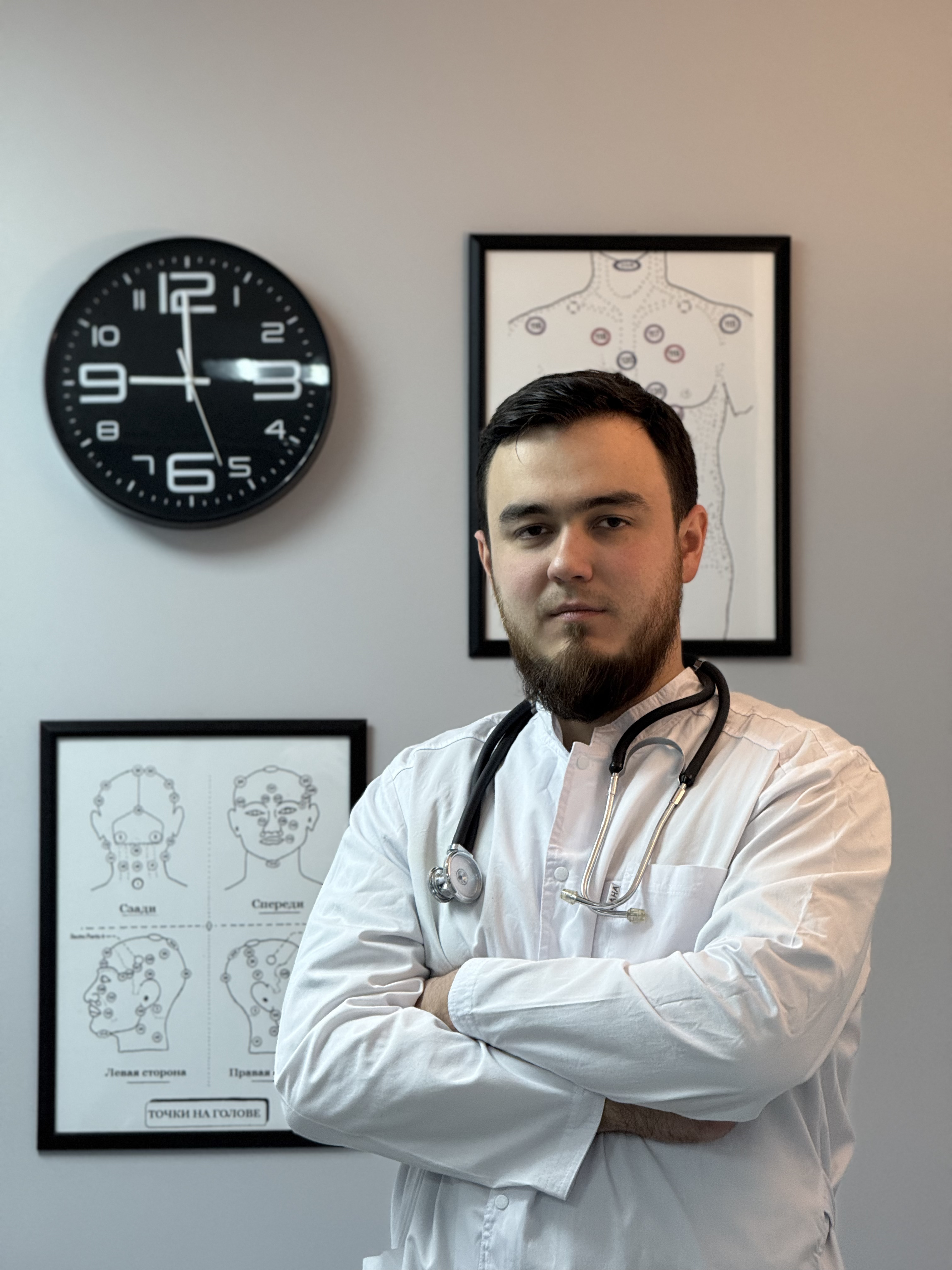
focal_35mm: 120
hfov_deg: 12.3
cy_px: 635
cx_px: 476
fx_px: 4400
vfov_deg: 16.4
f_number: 2.8
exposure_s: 1/100
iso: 200
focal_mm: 15.66
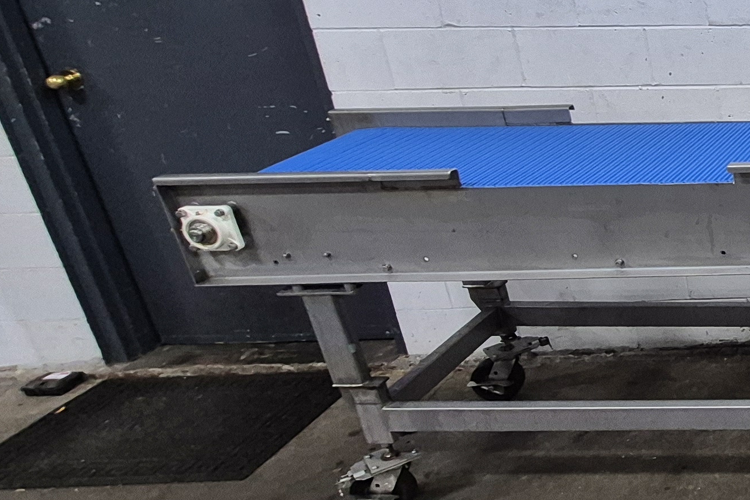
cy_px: 169
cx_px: 1076
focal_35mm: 41
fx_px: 854
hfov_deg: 30.7
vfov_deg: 32.4
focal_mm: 1.74
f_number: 2.2
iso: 125
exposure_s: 1/60
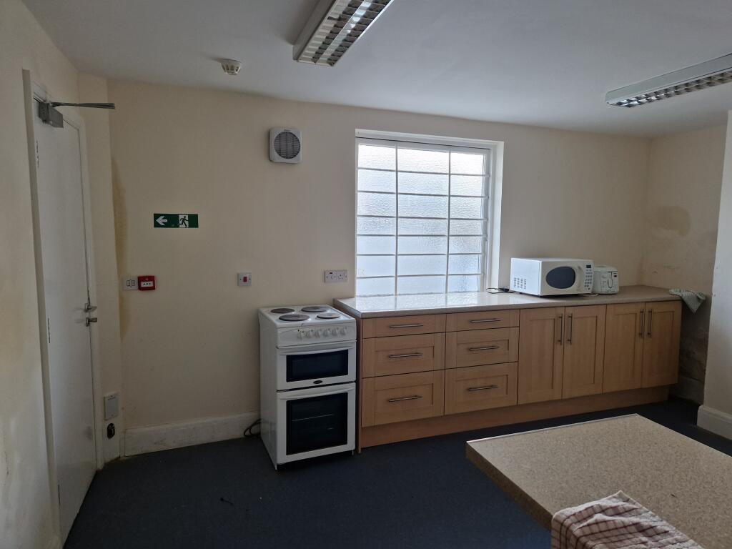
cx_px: 366
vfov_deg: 58.9
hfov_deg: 73.9
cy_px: 274
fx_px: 486
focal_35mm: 23
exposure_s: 1/180
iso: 100
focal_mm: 5.4
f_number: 1.8
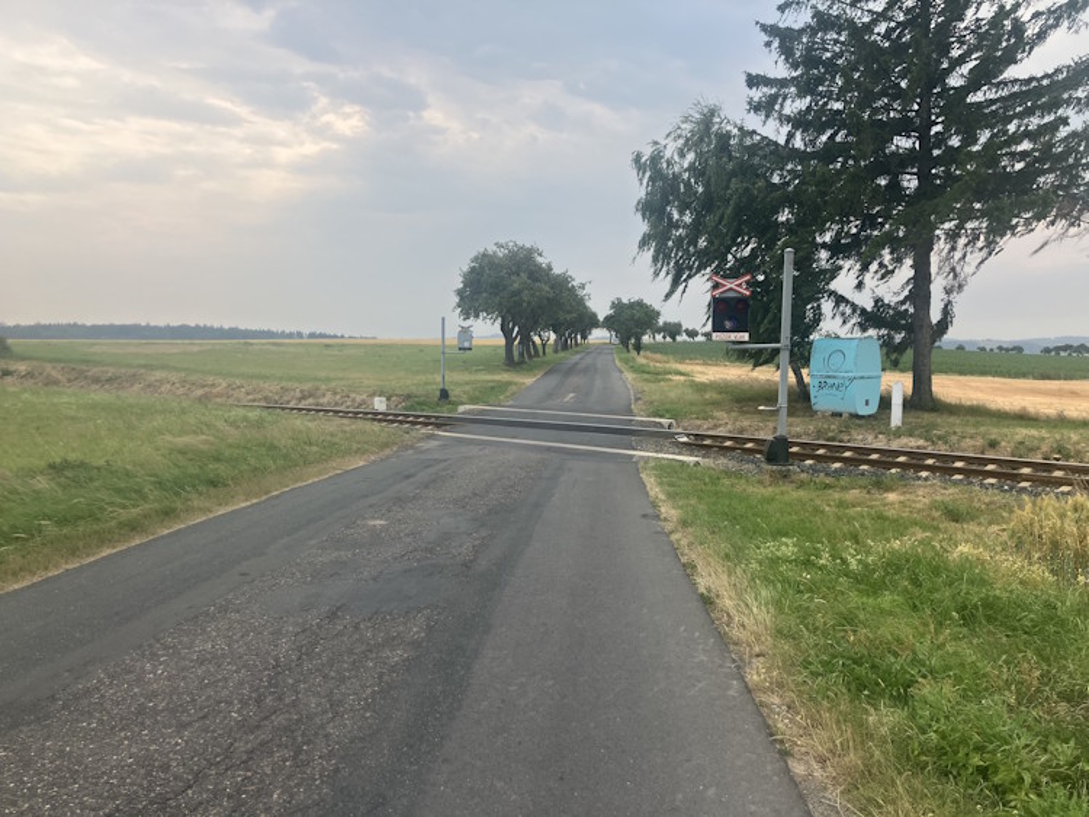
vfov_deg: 49.8
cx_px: 544
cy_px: 408
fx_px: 881
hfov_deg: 63.4
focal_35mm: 28
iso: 32
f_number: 1.8
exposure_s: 1/1104
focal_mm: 3.99
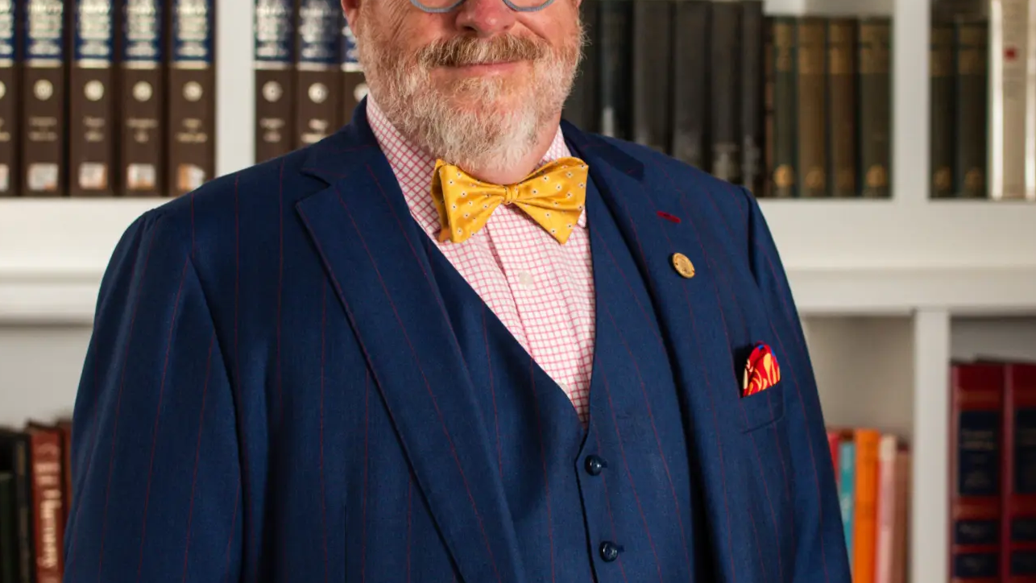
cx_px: 582
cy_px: 97
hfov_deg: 14.7
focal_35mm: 146
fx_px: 4012
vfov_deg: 8.3
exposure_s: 1/50
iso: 640
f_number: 4
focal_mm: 70
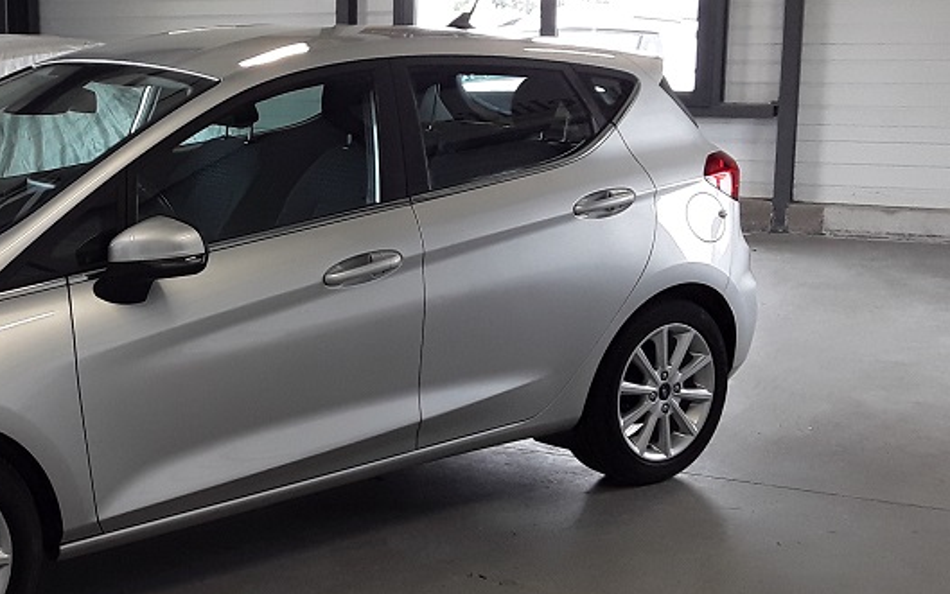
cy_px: 254
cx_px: 135
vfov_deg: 24.4
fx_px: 1373
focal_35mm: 53
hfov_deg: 36.3
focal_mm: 2.91
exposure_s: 1/50
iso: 50
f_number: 1.9
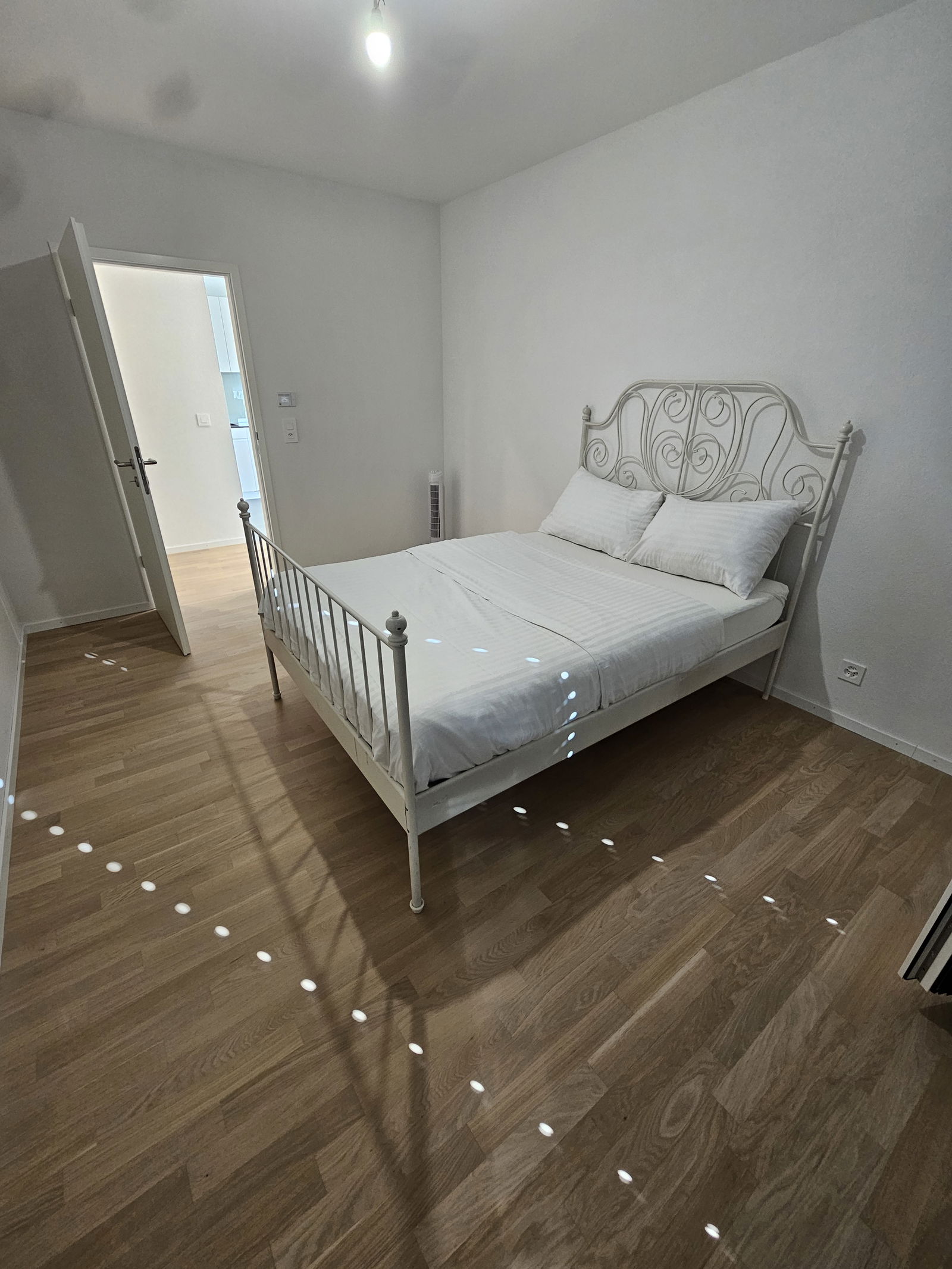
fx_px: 477
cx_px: 476
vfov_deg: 106.2
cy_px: 634
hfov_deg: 89.9
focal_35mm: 13
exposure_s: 1/50
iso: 160
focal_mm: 2.2
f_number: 2.2
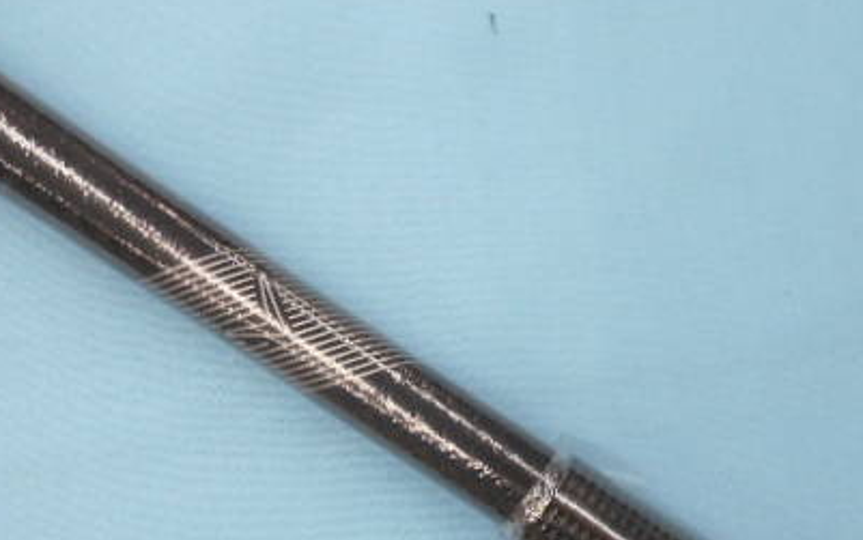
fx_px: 1035
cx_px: 387
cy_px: 368
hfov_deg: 45.2
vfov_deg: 29.0
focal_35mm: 44
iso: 125
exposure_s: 1/30
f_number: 3.2
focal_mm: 4.6
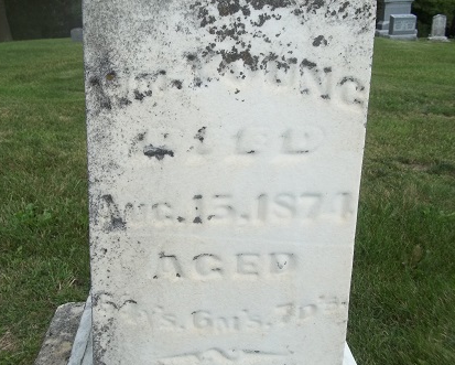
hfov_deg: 52.8
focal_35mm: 34
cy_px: 184
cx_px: 209
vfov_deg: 43.4
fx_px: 458
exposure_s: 1/80
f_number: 8.8
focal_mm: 5.7
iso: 64
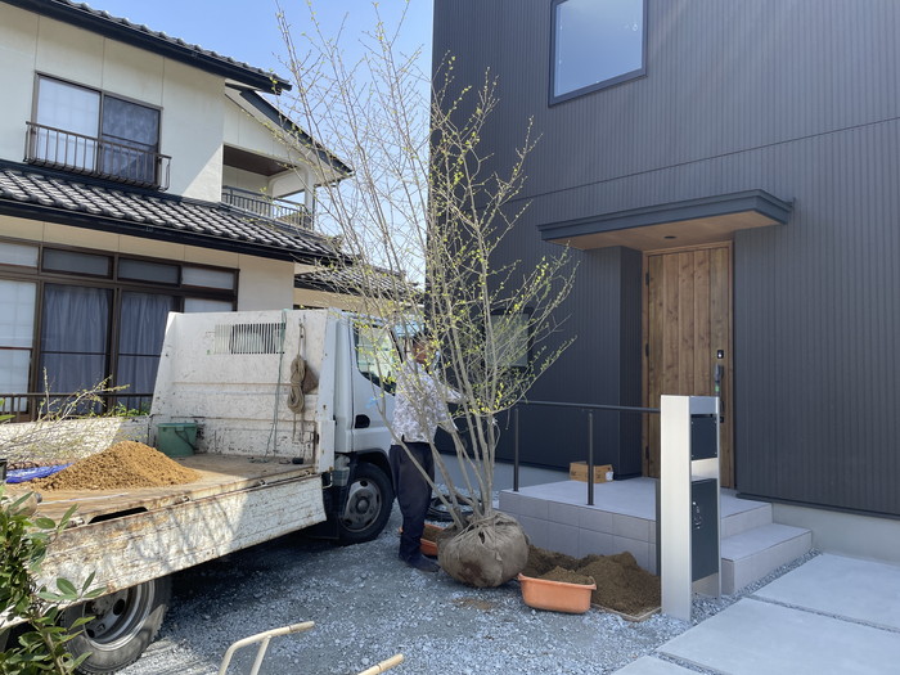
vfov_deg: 53.1
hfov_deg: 67.3
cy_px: 338
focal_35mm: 26
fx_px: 676
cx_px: 450
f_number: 1.6
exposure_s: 1/1289
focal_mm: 4.2
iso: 32
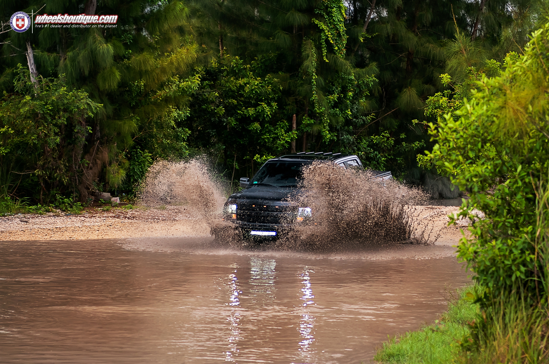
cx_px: 274
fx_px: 1599
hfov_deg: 19.5
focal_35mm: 105
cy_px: 182
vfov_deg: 13.0
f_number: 2.8
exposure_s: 1/400
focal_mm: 70
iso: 200
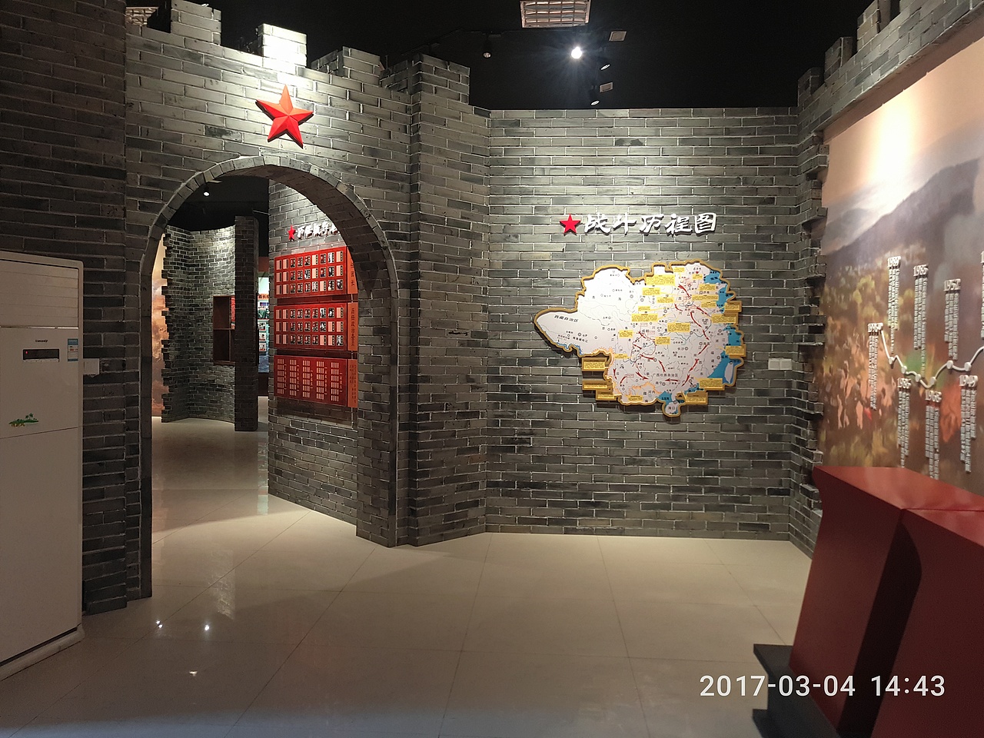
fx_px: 881
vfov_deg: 45.4
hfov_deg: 58.4
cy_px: 369
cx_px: 492
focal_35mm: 31
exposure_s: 1/33
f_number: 2.2
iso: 125
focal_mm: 4.73
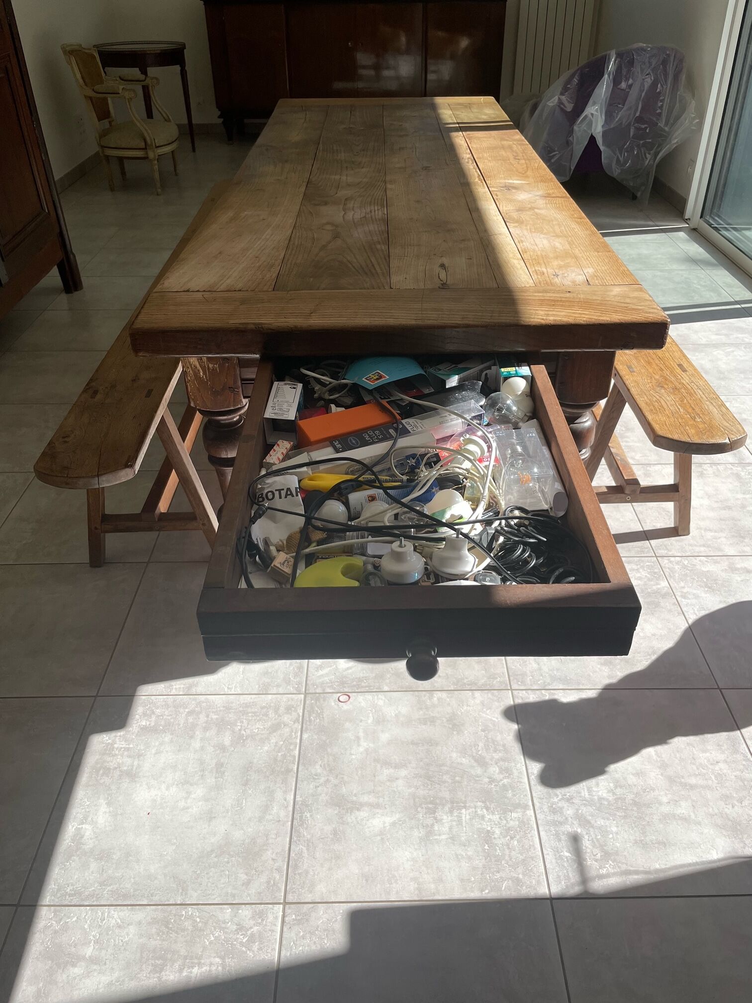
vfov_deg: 67.3
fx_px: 753
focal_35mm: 26
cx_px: 376
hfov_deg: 53.1
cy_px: 502
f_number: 1.6
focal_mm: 4.2
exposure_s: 1/2618
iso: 32
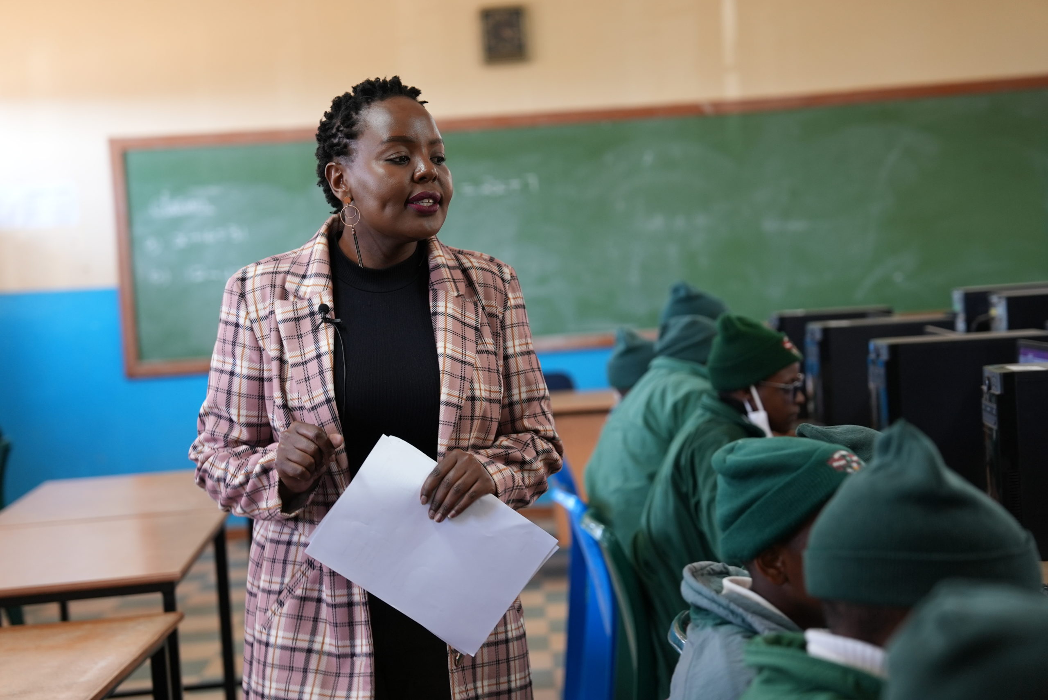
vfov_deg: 19.5
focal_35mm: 70
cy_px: 350
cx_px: 524
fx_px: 2039
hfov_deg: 28.8
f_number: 2.8
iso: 800
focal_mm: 70
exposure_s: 1/80
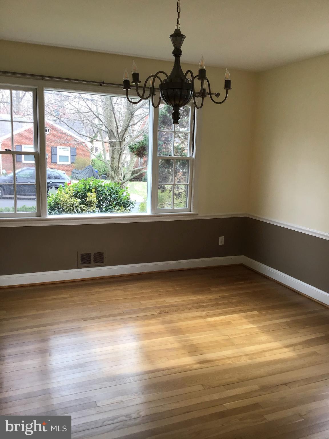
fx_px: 393
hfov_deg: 45.4
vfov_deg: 58.4
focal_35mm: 31
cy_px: 220
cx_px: 164
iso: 32
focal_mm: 3.3
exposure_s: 1/60
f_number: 2.4
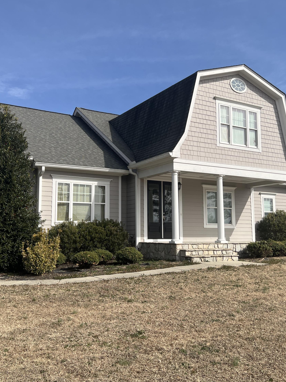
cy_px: 191
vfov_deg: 52.6
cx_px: 129
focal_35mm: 35
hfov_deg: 40.6
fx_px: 386
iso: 50
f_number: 1.5
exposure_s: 1/5076
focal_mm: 5.7
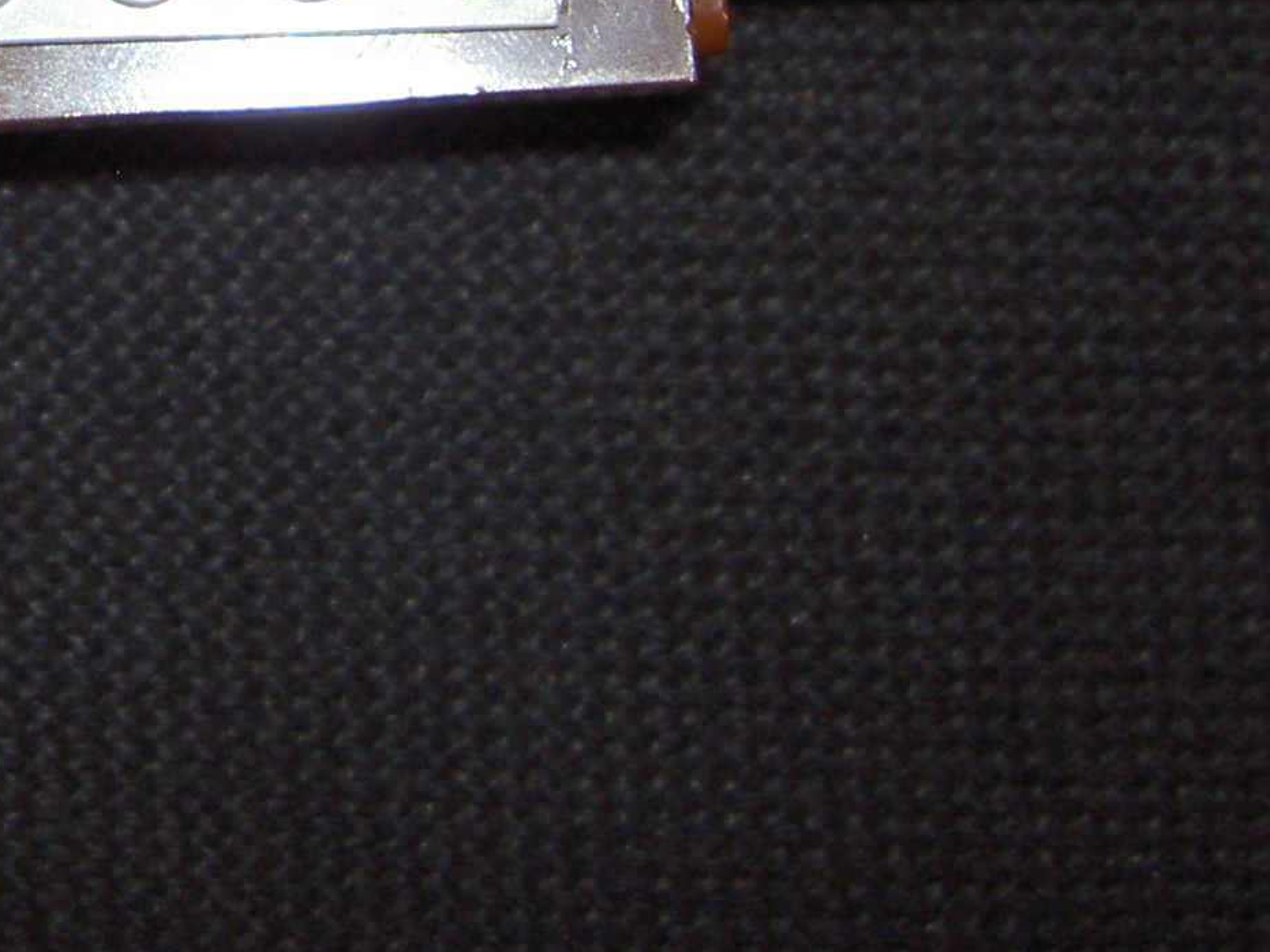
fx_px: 4329
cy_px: -213
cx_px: -105
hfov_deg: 16.2
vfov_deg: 12.2
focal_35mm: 118
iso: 100
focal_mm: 8
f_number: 2.8
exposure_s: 1/60
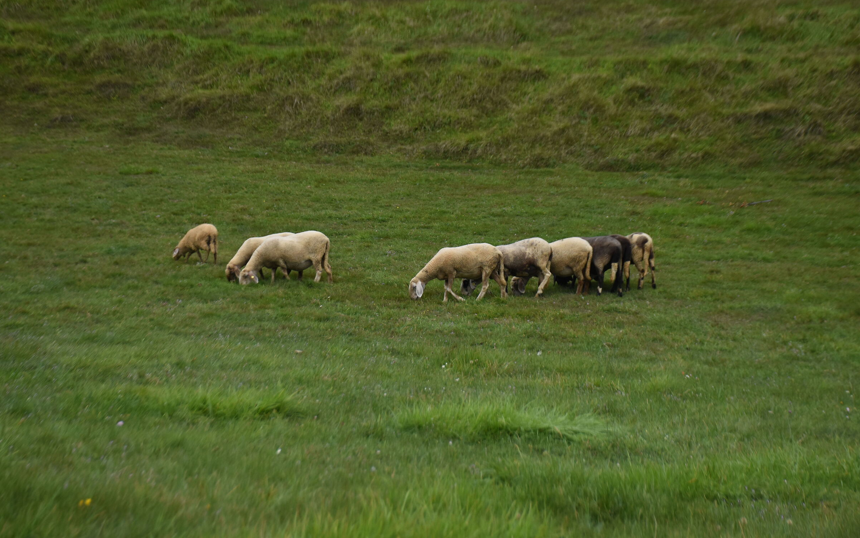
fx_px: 2227
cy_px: 254
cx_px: 430
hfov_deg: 21.9
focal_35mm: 95
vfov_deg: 13.8
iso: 400
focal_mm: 62
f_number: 8
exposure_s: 1/1000
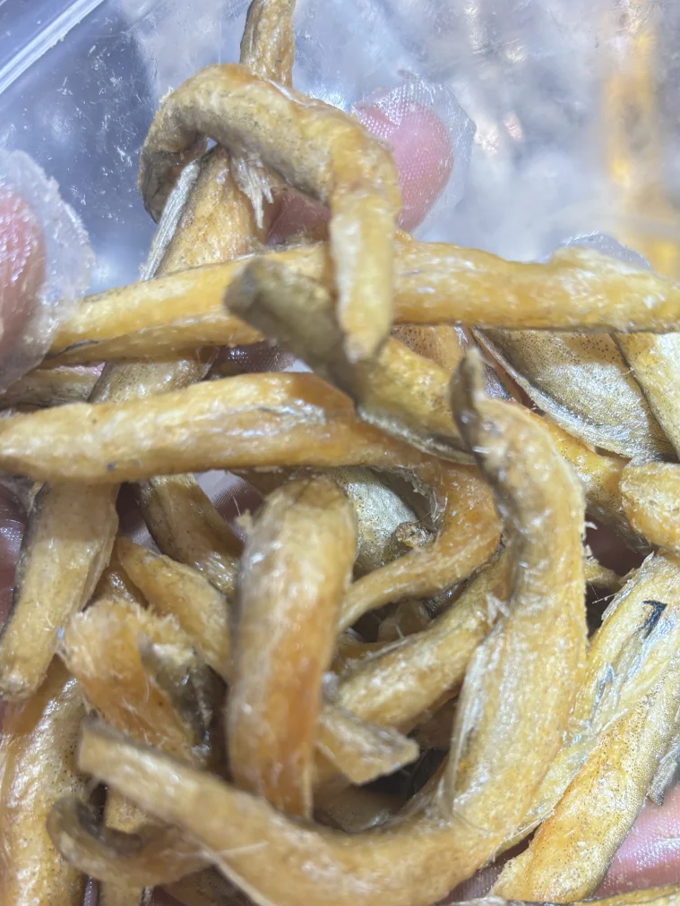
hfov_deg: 38.6
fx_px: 969
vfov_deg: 49.2
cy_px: 613
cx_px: 388
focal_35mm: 37
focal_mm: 5.96
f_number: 1.6
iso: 50
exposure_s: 1/100
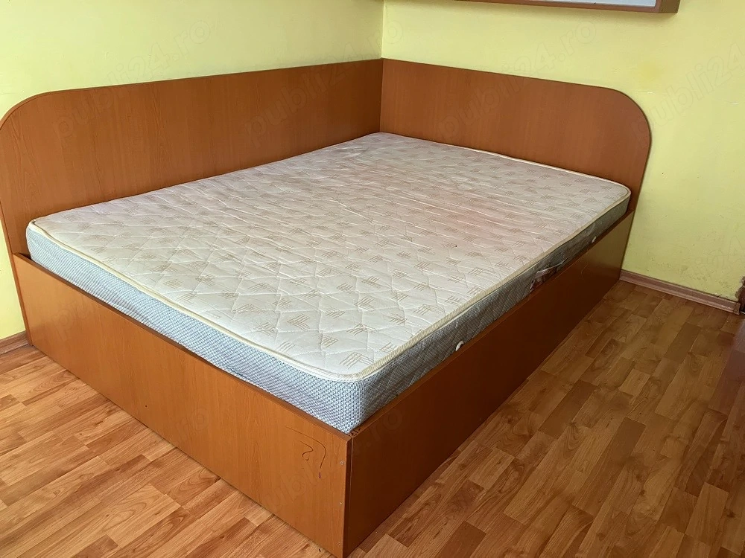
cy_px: 279
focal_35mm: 28
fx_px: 603
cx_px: 372
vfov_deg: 49.7
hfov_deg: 63.4
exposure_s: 1/60
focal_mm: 3.99
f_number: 1.8
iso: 160
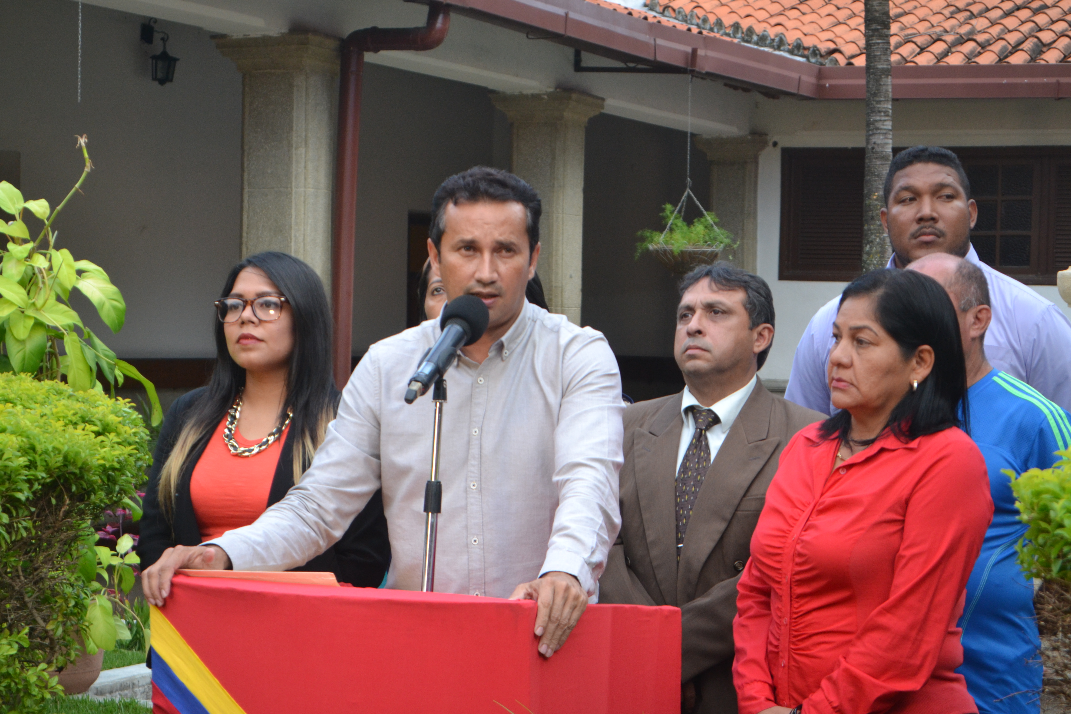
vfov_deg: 16.6
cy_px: 357
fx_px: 2454
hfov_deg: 24.6
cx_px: 536
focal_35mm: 82
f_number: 5.6
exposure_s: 1/60
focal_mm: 55
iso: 900
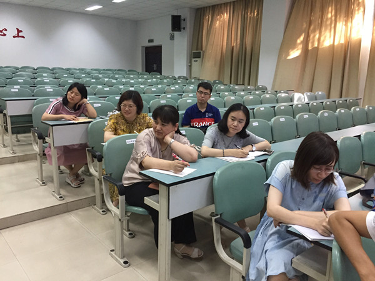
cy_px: 140
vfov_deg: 48.2
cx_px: 188
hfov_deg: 61.7
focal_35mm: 29
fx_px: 314
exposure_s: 1/33
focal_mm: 4.15
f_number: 2.2
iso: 250
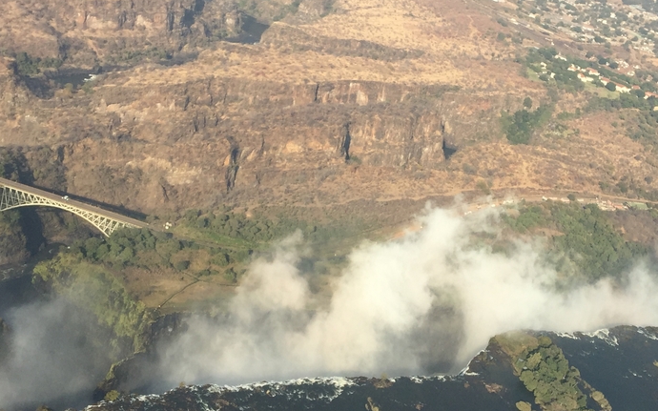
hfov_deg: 35.6
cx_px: 380
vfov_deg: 22.7
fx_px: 1022
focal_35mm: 57
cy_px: 182
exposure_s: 1/1068
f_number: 2.2
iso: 32
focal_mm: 4.15
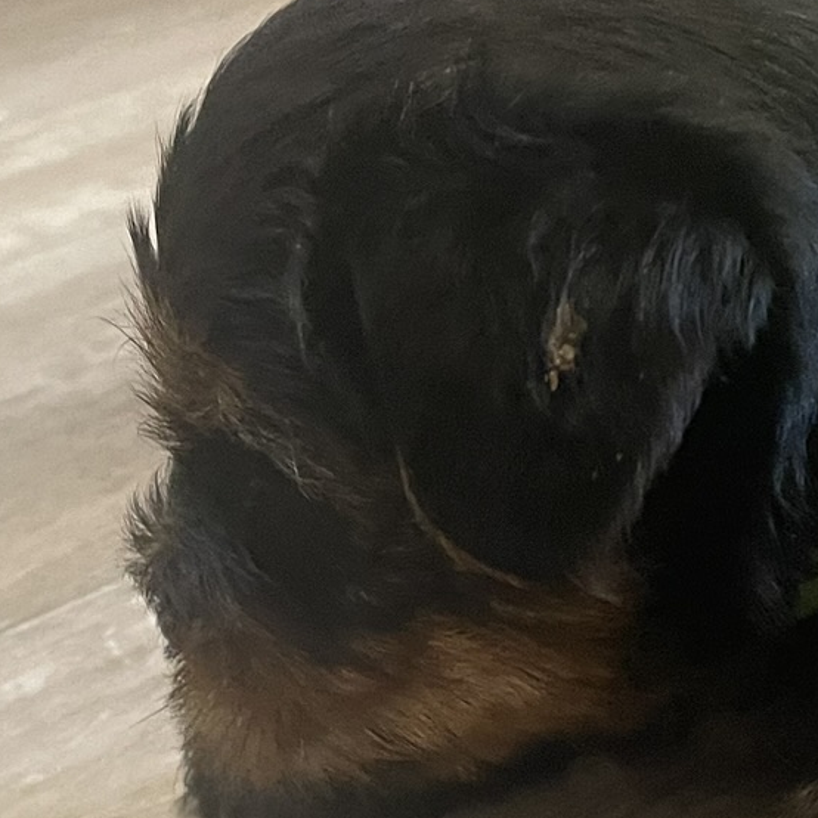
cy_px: 734
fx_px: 2272
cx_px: 527
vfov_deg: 20.0
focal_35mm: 85
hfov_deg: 20.4
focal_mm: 4.2
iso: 320
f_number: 1.6
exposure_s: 1/60
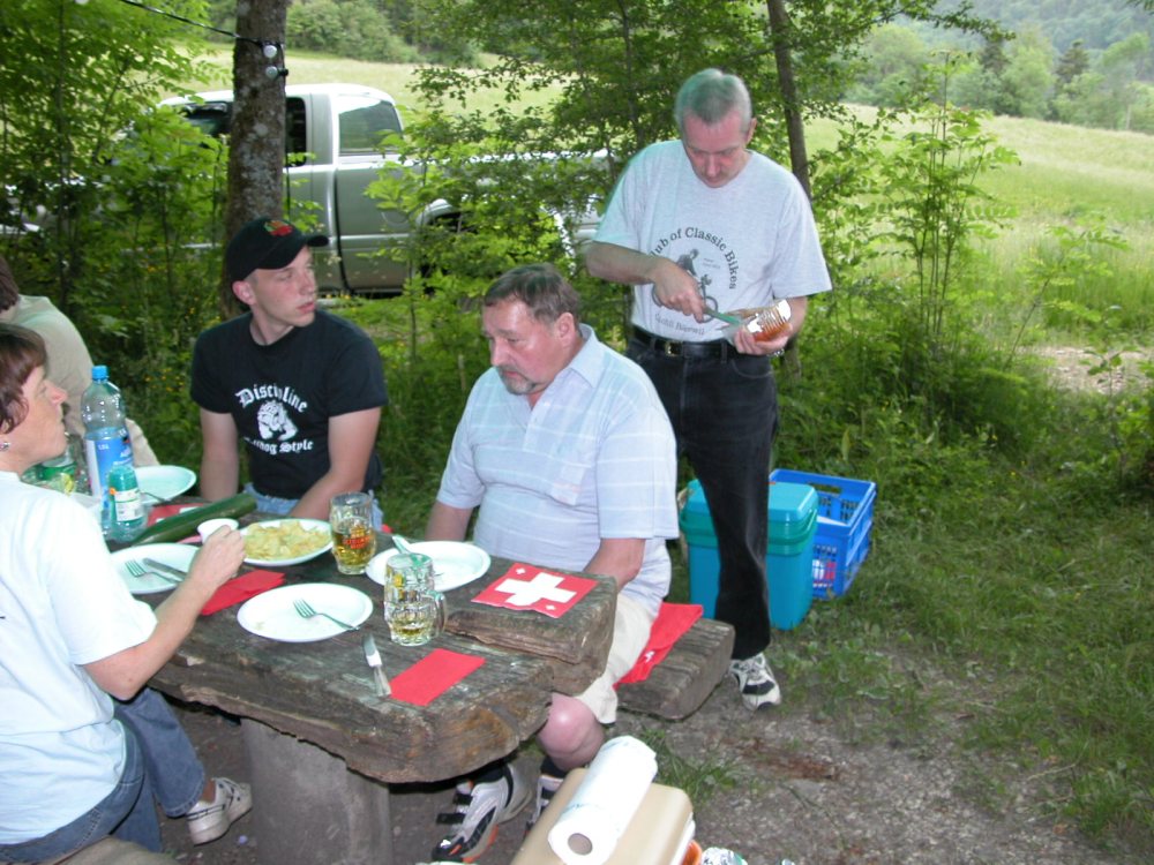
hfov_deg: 52.6
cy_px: 432
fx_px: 1167
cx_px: 577
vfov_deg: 40.7
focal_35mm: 35
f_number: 2.8
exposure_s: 1/30
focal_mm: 8.9
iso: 100
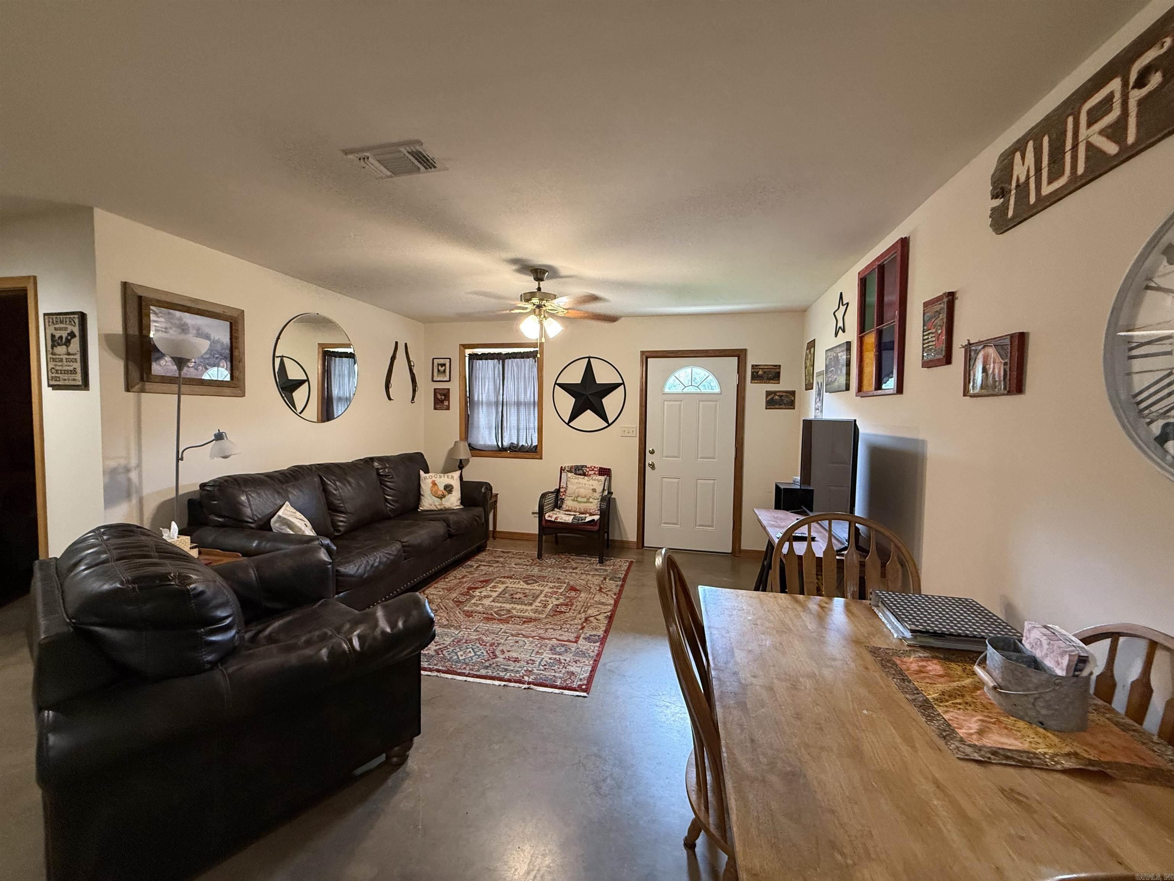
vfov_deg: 85.7
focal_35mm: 14
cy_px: 440
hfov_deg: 102.1
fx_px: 475
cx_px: 587
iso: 400
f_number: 2.2
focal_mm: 2.22
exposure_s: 1/60
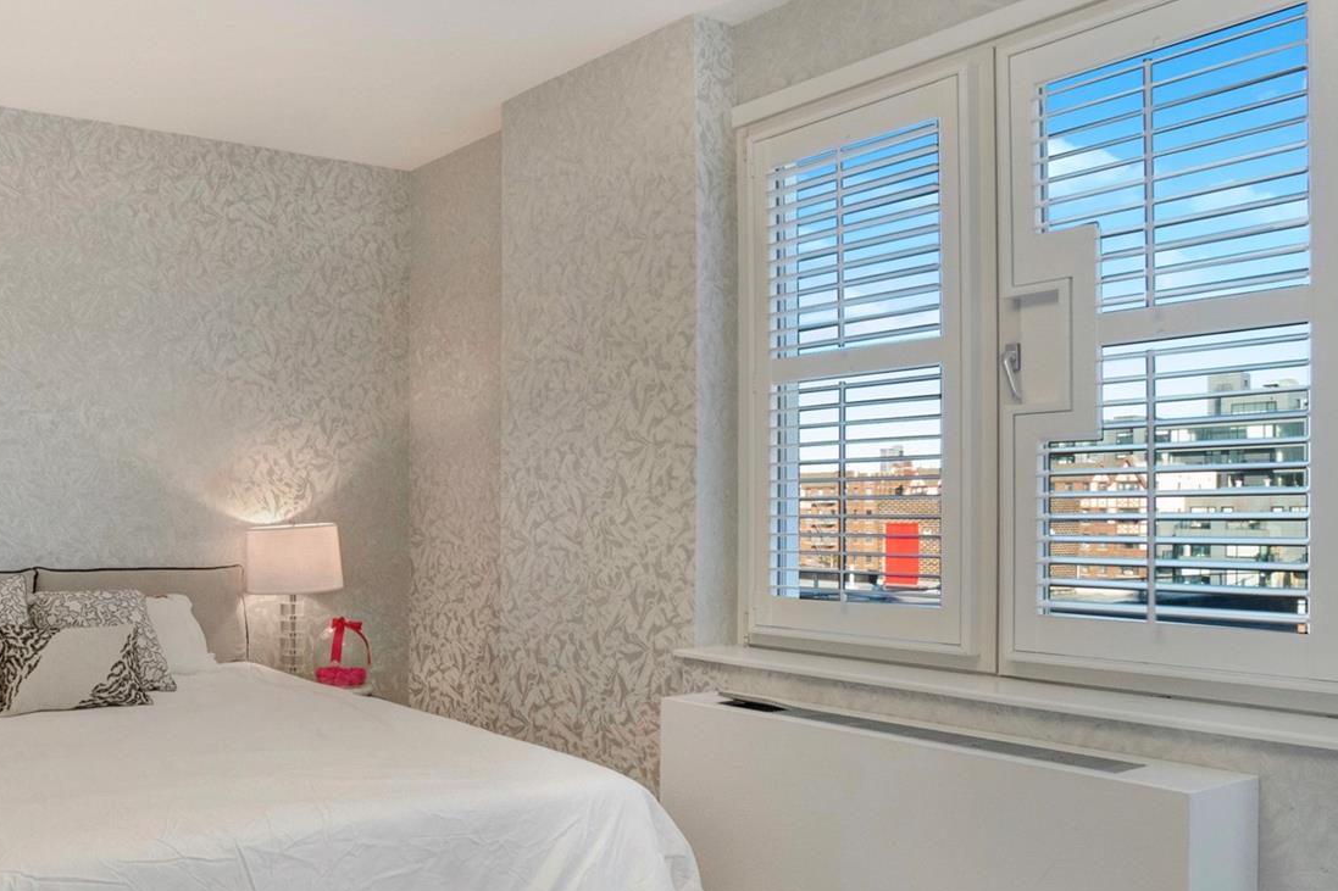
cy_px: 500
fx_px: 1040
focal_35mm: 28
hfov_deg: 59.4
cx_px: 235
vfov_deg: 46.3
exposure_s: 1/30
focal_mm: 10
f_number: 9
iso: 800
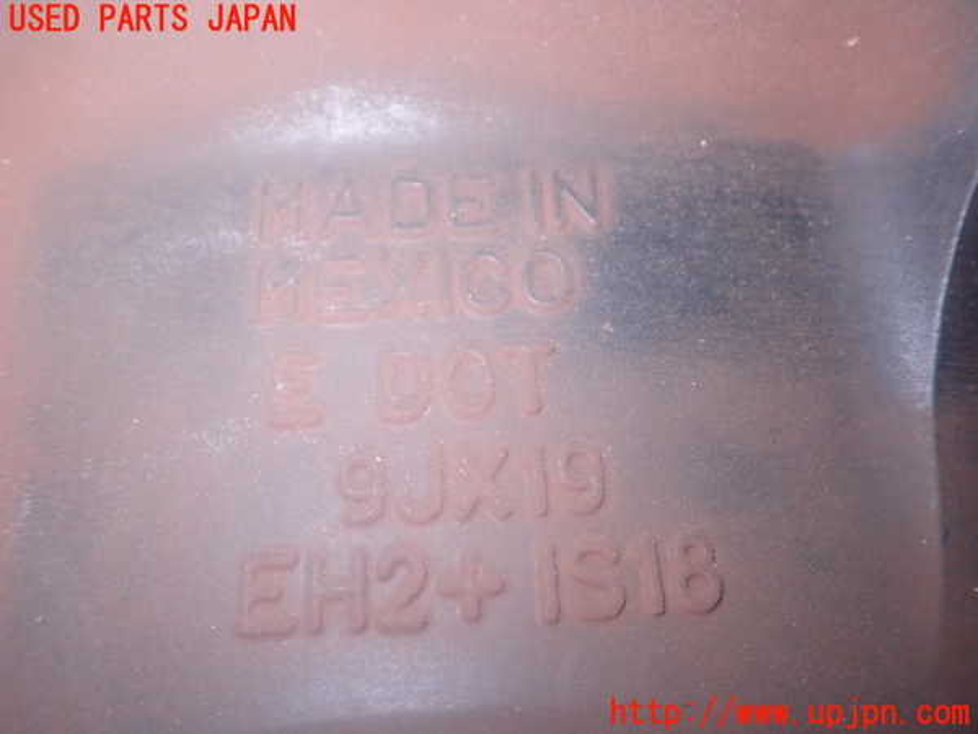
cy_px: 367
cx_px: 489
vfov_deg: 46.8
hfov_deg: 60.0
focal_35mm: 30
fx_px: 848
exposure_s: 1/60
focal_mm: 5.5
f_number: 2.3
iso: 800
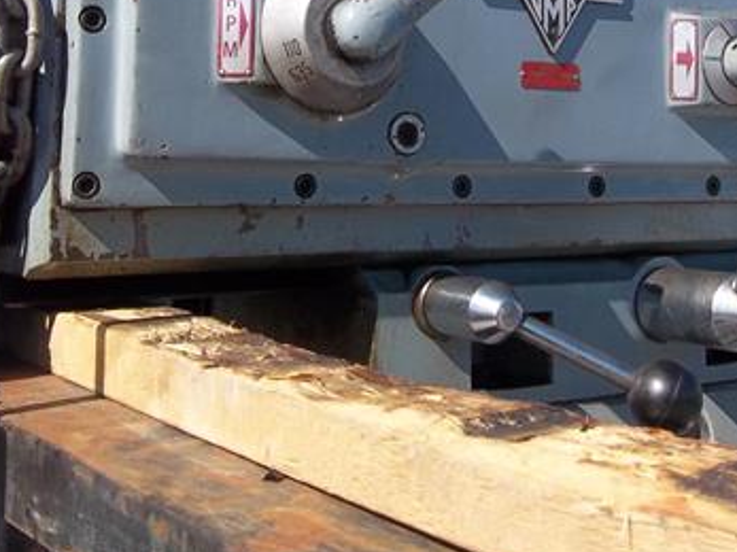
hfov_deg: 32.5
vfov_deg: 24.2
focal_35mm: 59
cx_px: 480
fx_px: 1256
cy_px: 70
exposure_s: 1/320
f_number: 5.5
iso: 80
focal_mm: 5.7
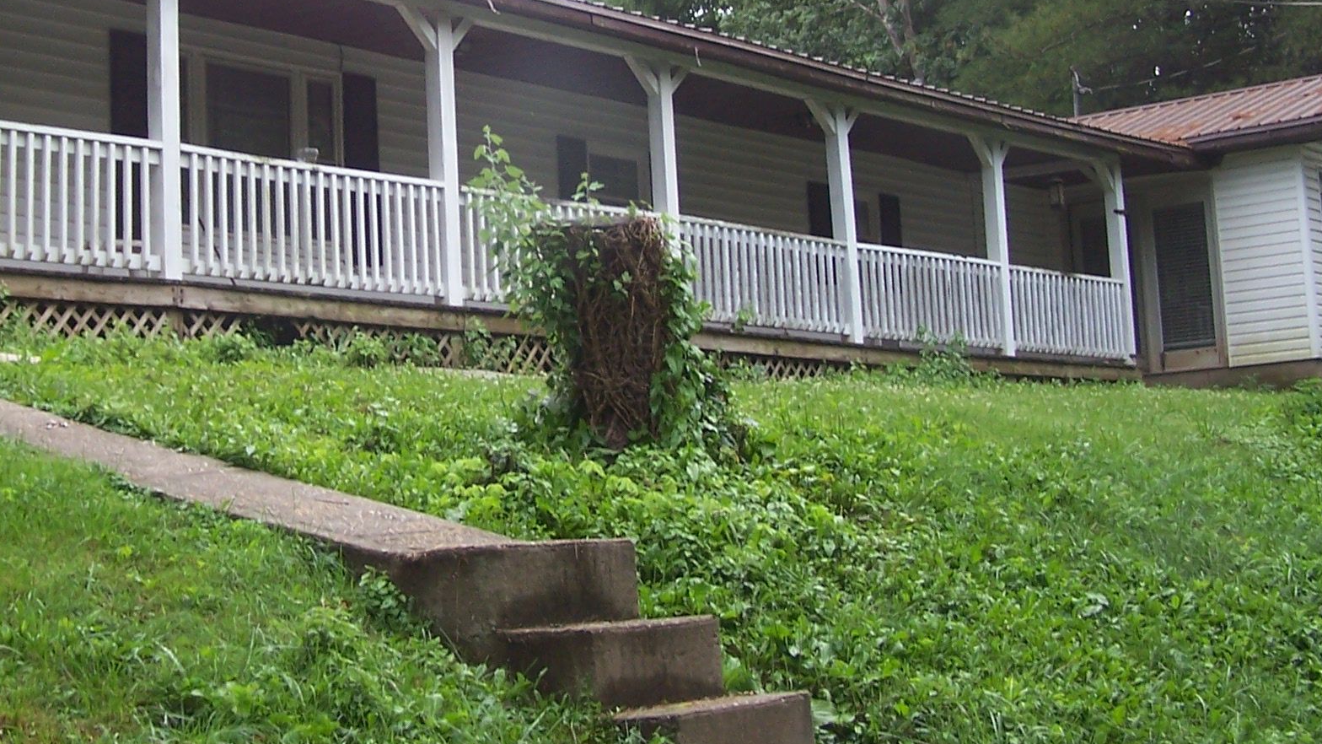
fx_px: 2384
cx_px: 486
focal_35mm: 68
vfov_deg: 17.6
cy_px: 187
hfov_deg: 30.8
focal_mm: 6.3
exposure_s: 1/90
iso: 80
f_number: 2.8
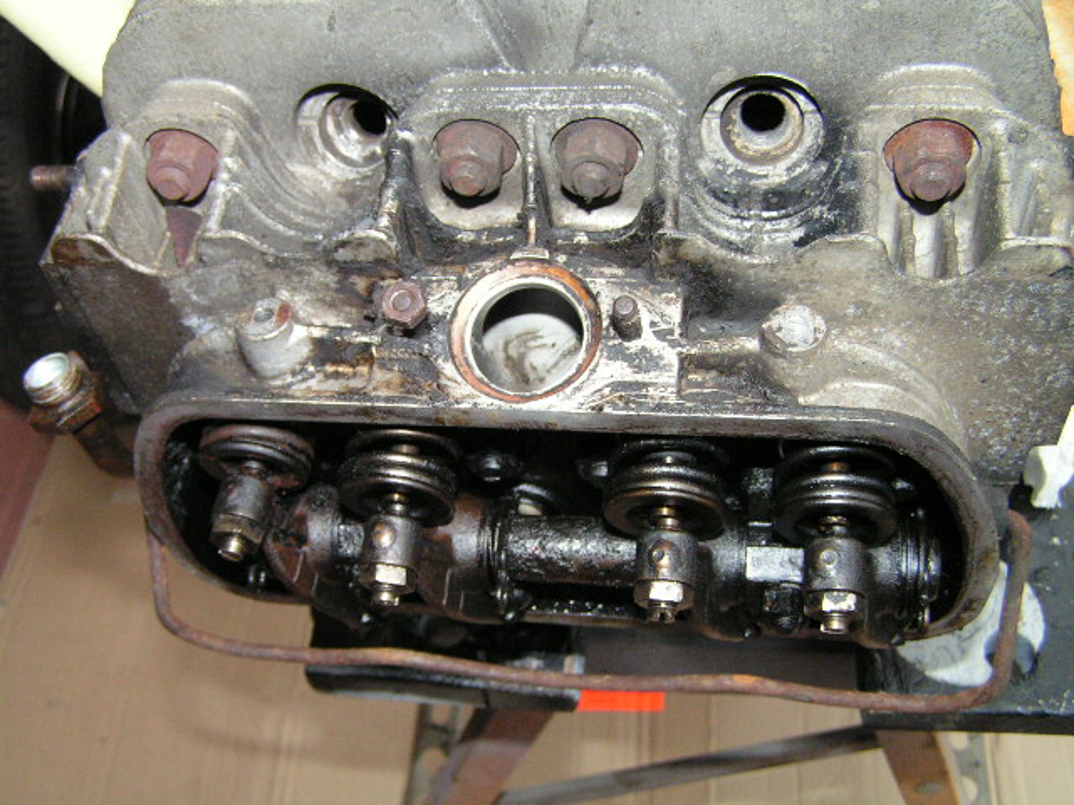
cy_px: 402
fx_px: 1179
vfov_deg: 37.7
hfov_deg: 49.0
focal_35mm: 38
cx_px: 537
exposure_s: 1/250
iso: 200
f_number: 2.8
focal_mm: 6.3
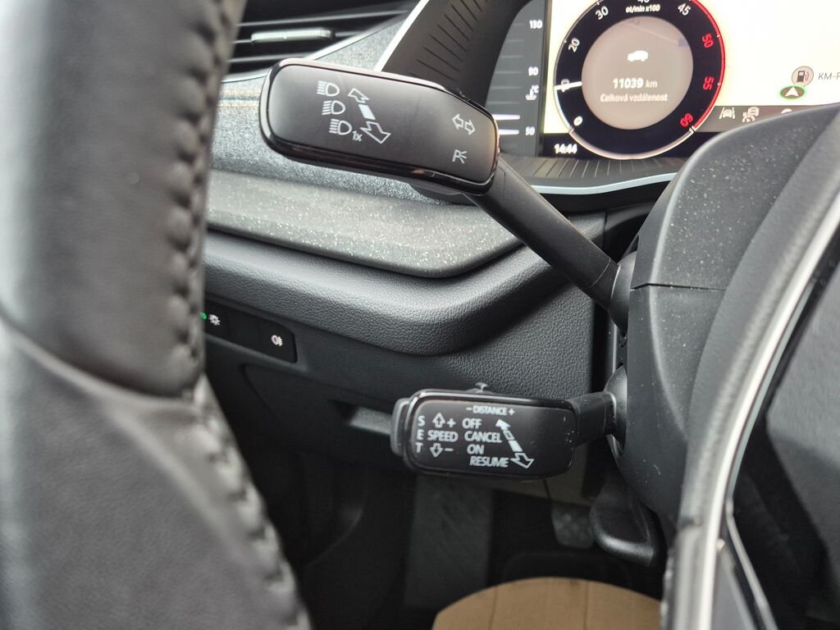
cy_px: 315
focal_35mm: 23
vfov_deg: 58.9
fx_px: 558
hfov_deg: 73.9
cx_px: 420
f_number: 1.8
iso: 800
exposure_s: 1/100
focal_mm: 5.4
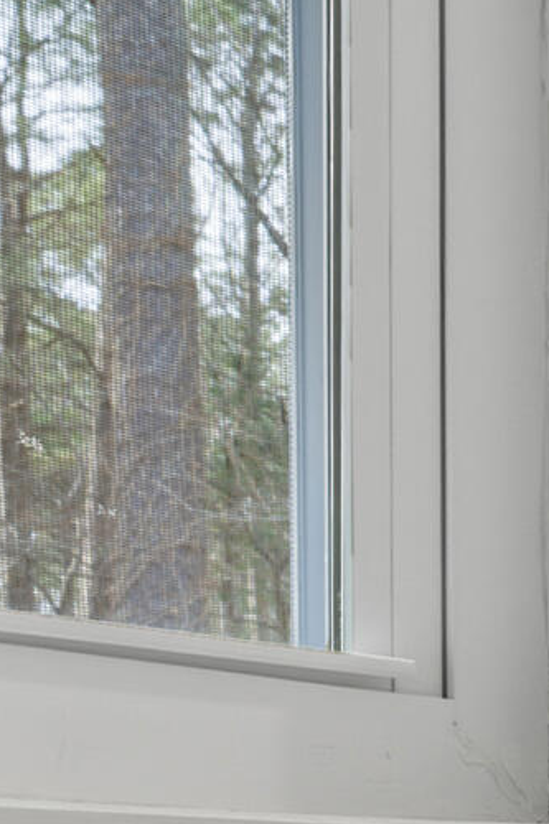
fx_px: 1831
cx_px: 1645
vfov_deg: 23.1
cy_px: 1013
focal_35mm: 80
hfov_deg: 11.0
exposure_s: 1/10
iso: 200
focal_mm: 16
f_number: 8
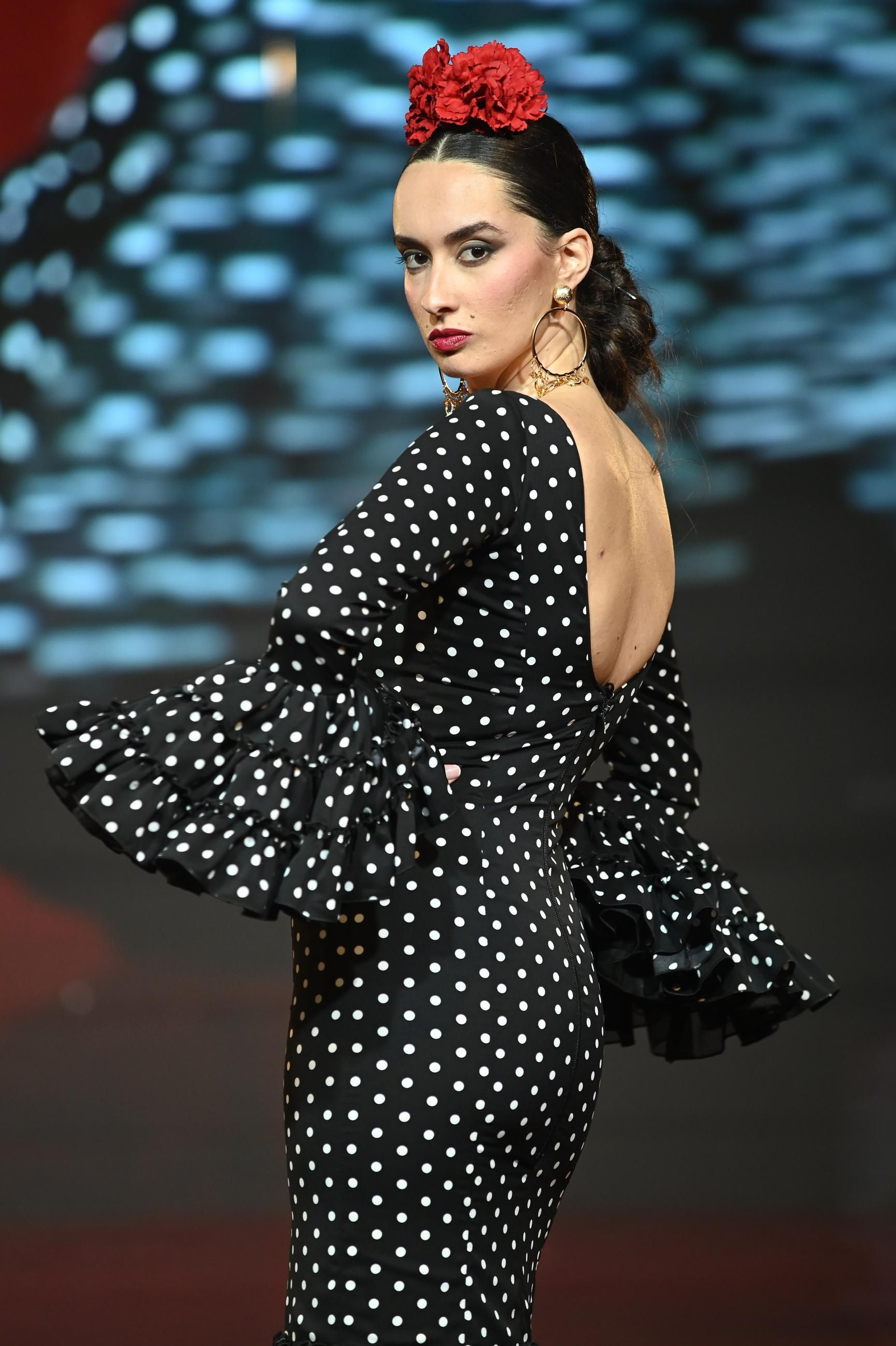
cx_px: 448
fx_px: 7477
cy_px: 673
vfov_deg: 10.3
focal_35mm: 200
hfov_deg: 6.9
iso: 2000
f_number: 4.5
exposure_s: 1/320
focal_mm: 200
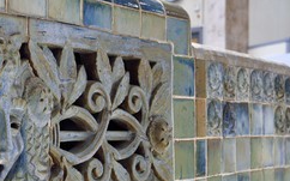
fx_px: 671
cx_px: 103
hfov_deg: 24.3
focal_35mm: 85
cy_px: 128
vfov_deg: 15.3
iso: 1000
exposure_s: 1/50
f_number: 8
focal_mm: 48
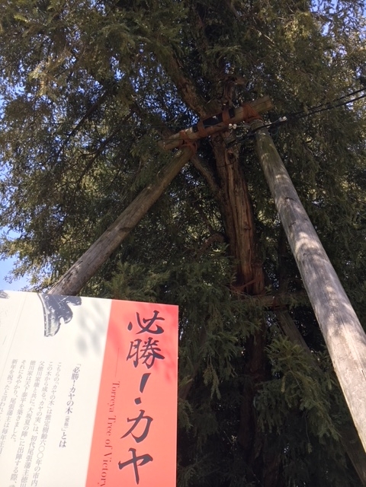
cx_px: 183
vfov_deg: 61.7
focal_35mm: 29
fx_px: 409
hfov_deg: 48.2
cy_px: 244
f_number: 2.2
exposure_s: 1/591
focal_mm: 4.15
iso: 25
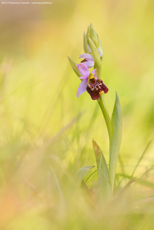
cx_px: 77
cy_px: 115
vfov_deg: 6.9
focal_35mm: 300
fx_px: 1925
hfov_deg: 4.6
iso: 100
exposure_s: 1/250
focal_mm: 200
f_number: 4
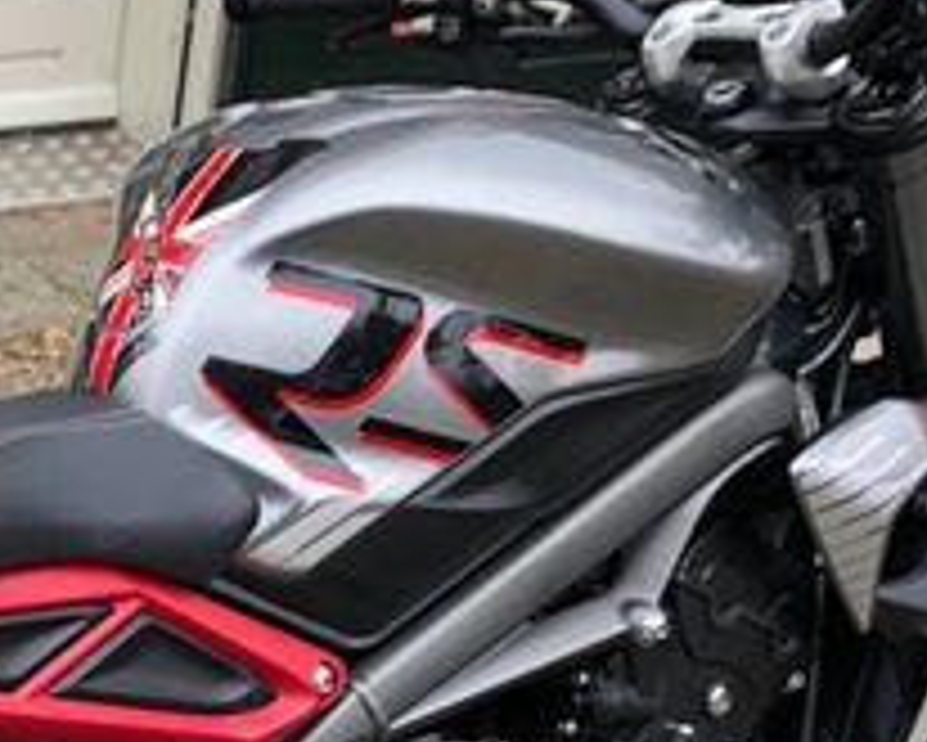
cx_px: -292
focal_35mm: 85
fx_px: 2333
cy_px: 944
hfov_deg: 20.4
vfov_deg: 17.1
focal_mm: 3.99
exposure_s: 1/120
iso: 32
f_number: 1.8
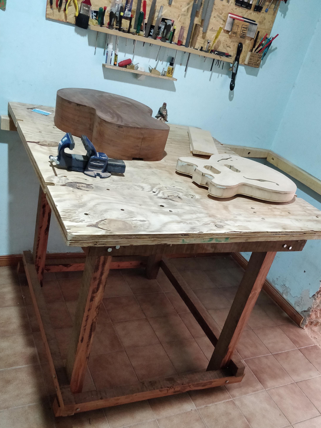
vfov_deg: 63.3
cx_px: 179
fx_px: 346
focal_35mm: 28
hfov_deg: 49.6
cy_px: 233
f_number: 1.7
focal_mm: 4.1
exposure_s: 1/33
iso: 2000
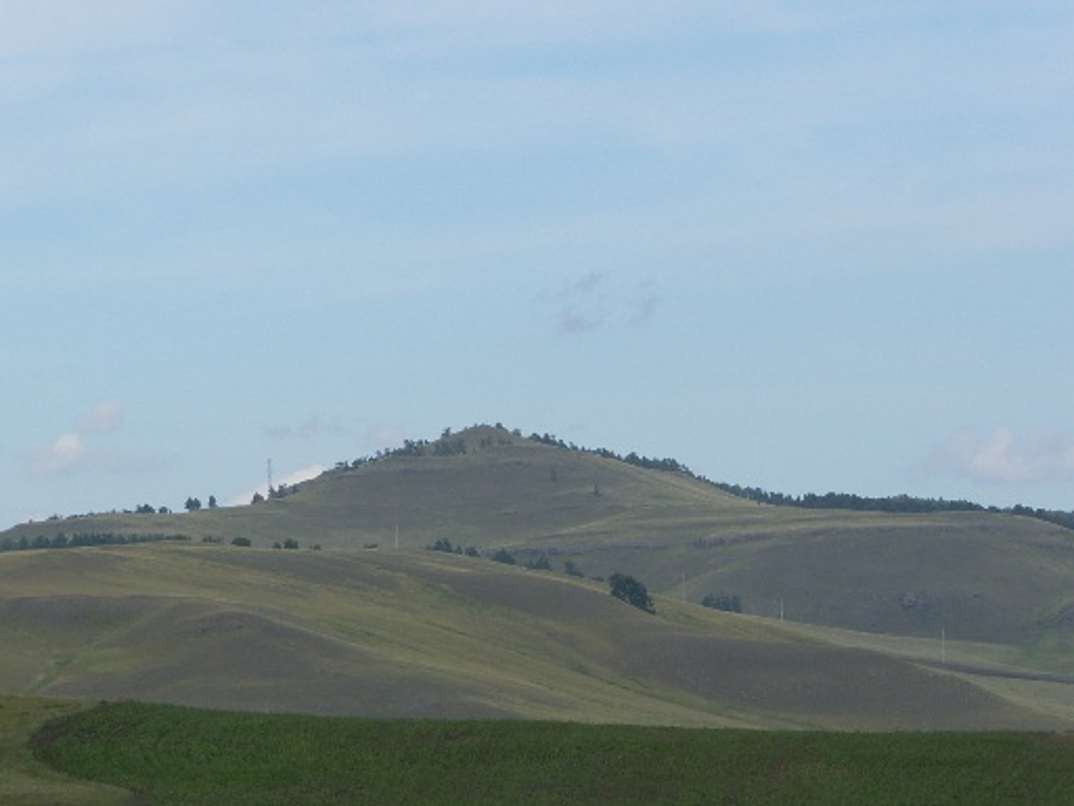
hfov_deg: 8.5
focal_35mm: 234
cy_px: 498
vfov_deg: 6.4
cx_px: 366
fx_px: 7262
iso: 50
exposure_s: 1/400
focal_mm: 38.7
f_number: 5.6
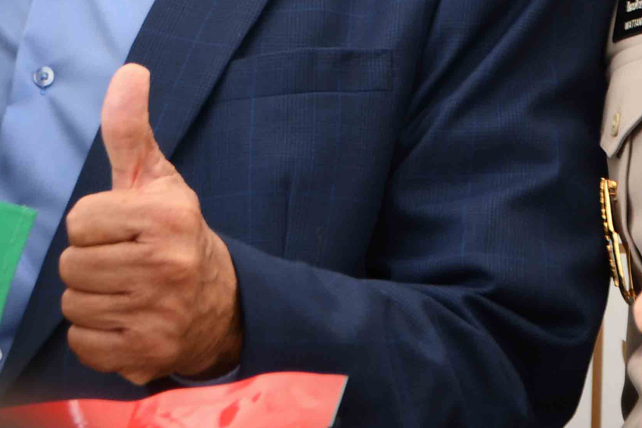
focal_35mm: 453
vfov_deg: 3.0
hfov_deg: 4.5
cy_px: -212
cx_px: 609
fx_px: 8078
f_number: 5.6
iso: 220
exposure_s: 1/60
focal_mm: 90
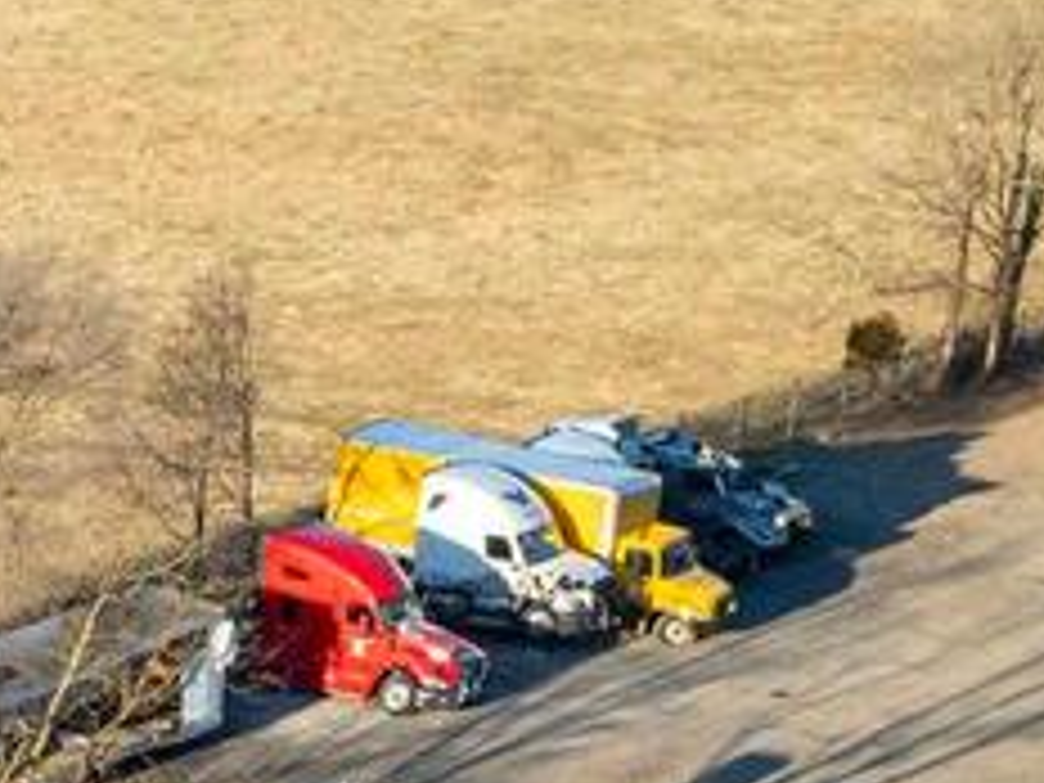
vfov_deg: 9.3
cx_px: -670
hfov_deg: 12.4
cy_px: 1602
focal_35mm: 149
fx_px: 4494
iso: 300
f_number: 2.8
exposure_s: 1/1600
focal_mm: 12.29
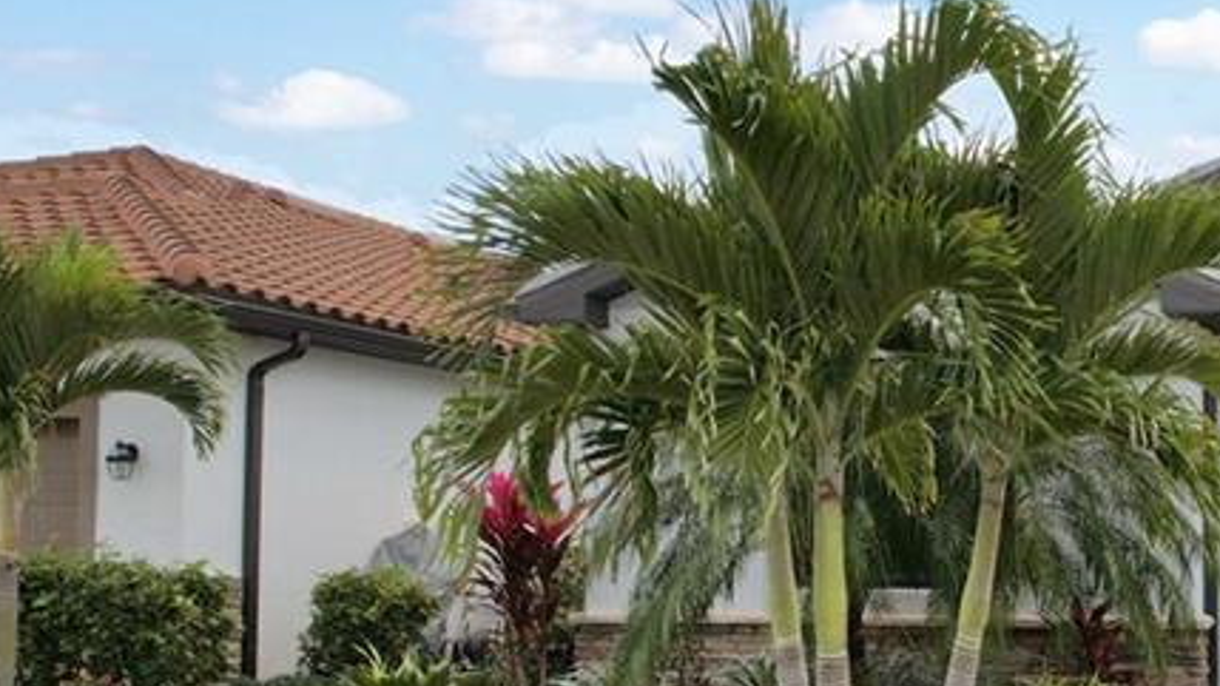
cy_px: 487
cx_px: 1288
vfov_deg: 21.7
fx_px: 1779
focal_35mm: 55
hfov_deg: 33.7
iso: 100
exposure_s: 1/2000
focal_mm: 8.38
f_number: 2.8
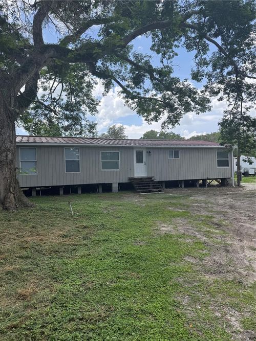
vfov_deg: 71.6
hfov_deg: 56.8
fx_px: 237
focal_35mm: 24
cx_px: 128
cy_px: 170
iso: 80
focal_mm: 6.76
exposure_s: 1/1425
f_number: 1.78
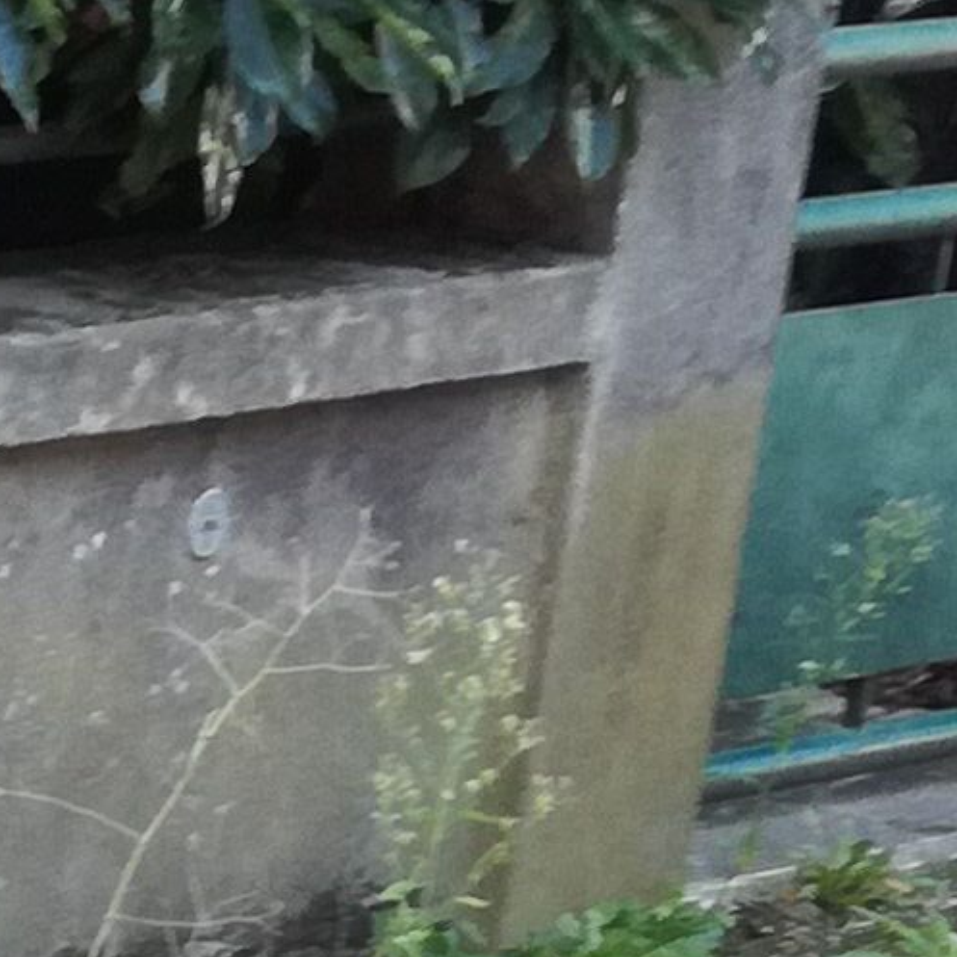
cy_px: 2076
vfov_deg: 7.9
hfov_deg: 7.4
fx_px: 6537
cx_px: -1843
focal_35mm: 209
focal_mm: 3.79
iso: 64
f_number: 2
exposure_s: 1/50
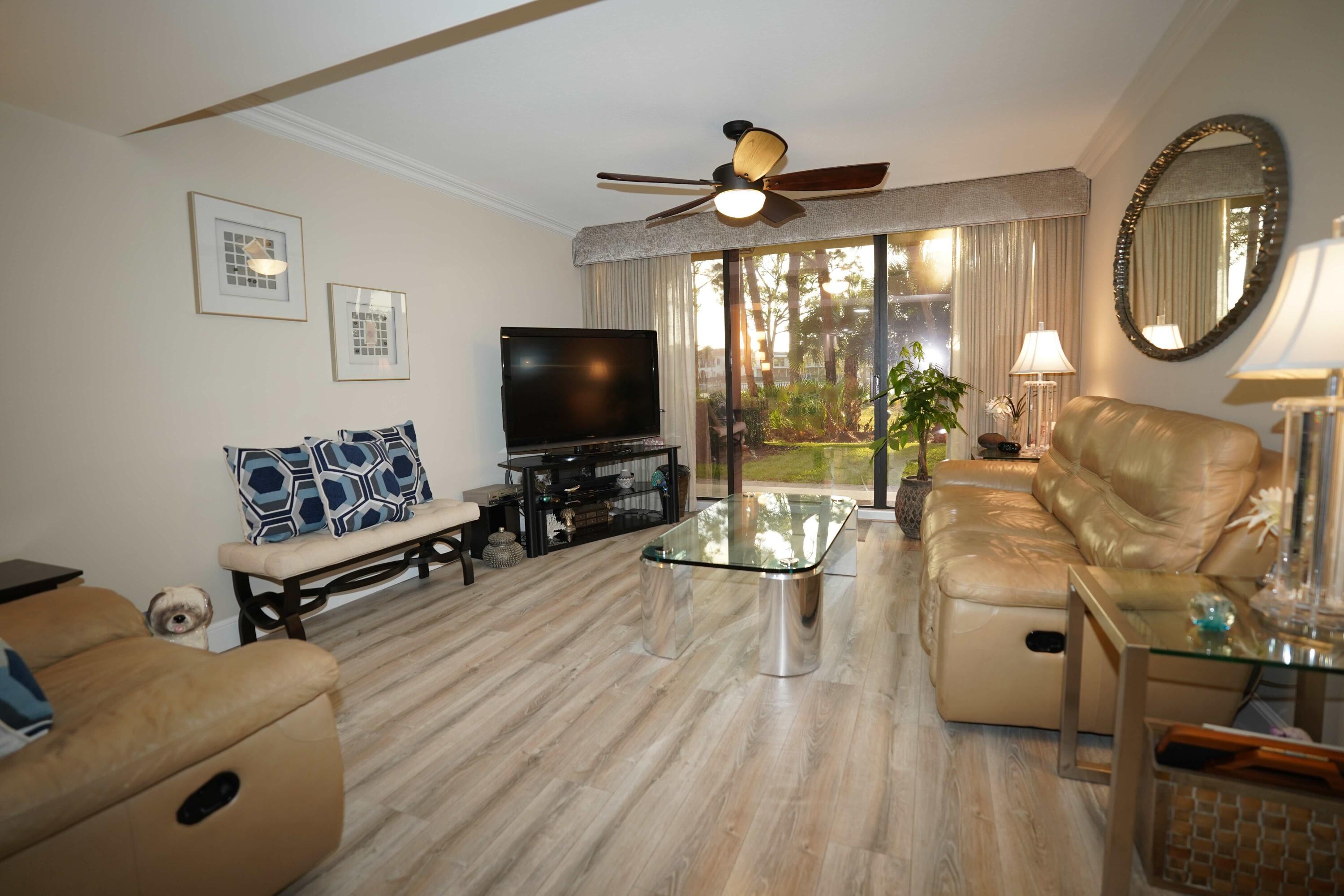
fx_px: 597
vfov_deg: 73.7
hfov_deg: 96.7
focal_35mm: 16
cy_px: 448
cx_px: 672
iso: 250
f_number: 2.8
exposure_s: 1/60
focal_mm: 16
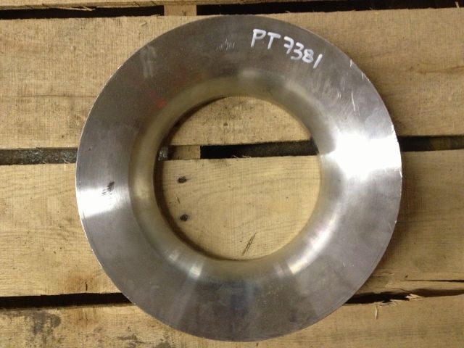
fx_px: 469
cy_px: 174
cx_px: 232
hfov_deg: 52.6
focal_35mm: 35
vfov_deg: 40.7
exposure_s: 1/17
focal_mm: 4.28
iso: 400
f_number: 2.4
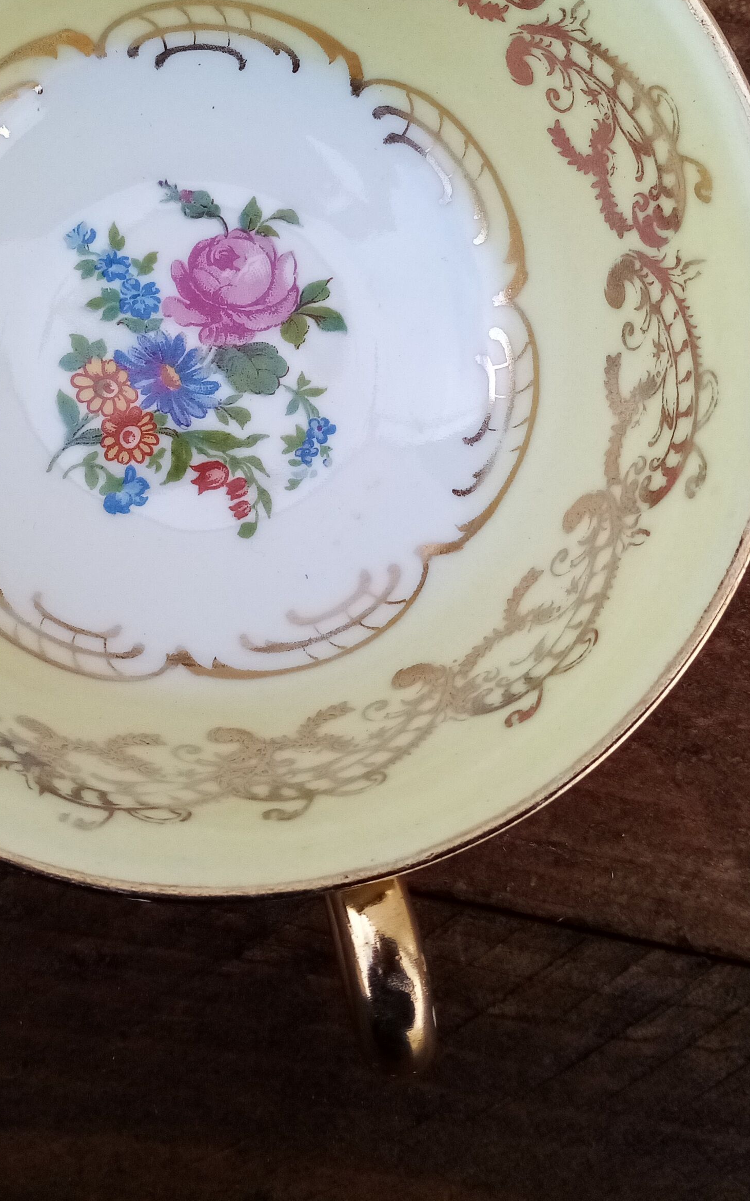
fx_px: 1603
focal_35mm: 49
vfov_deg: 40.6
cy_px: 401
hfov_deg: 26.2
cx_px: 264
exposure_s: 1/274
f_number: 1.8
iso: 109
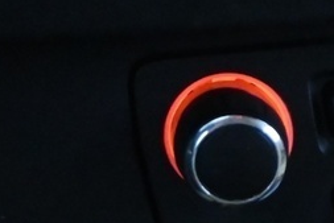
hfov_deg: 6.9
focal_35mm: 278
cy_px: 116
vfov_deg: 4.9
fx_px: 2582
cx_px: 887
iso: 6400
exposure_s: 1/25
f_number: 4.8
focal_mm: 29
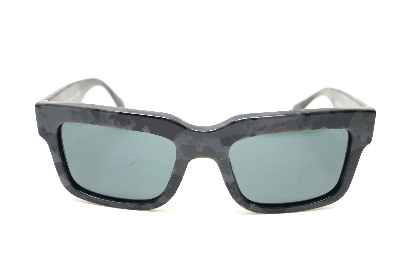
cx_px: 209
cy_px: 139
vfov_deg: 34.1
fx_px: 452
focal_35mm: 39
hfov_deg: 49.6
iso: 640
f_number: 4.5
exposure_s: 1/60
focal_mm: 26
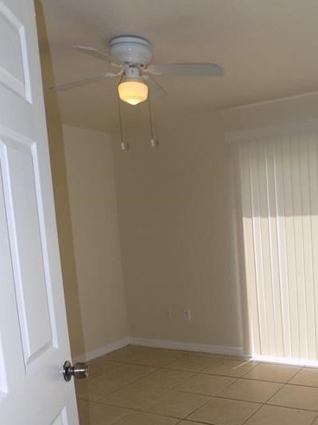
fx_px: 441
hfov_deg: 38.5
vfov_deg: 50.6
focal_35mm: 36
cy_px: 276
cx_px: 245
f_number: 3.1
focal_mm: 4
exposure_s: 1/160
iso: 80
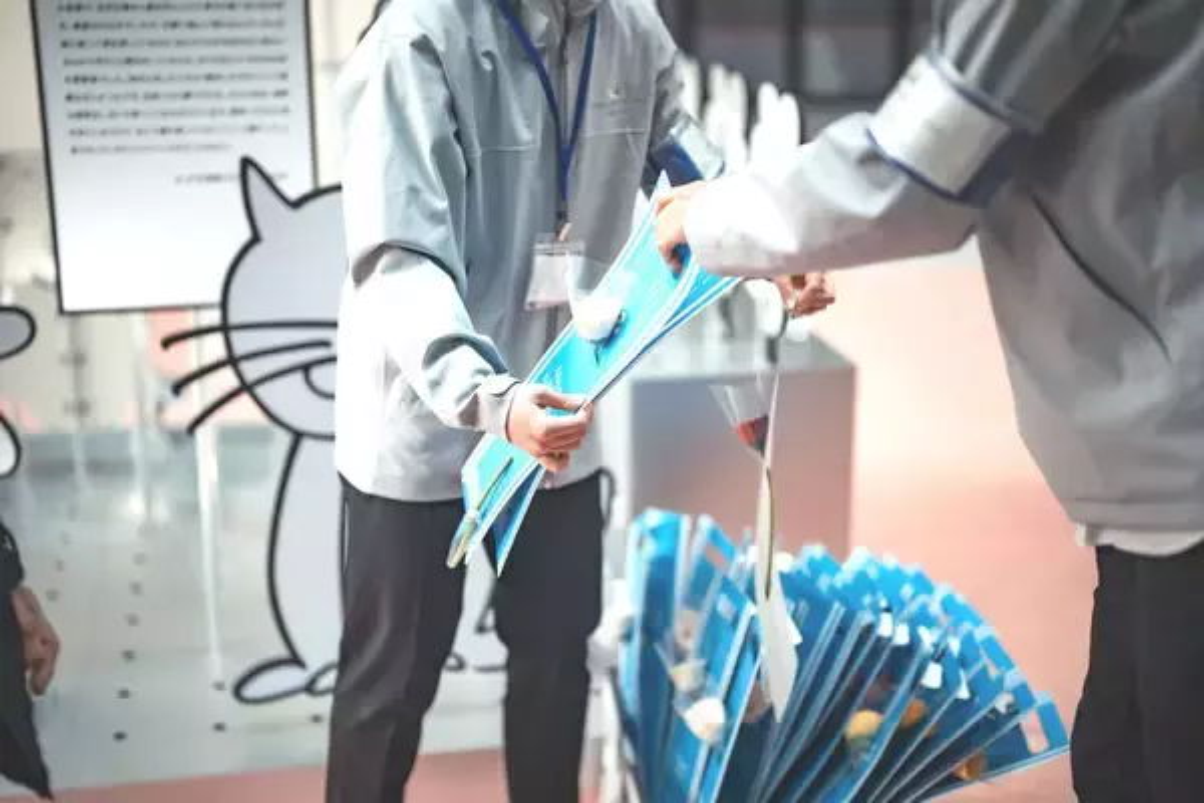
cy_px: 402
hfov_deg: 39.6
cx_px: 602
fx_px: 1672
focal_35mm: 50
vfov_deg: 27.0
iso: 125
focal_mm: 50
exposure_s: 1/125
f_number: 1.2
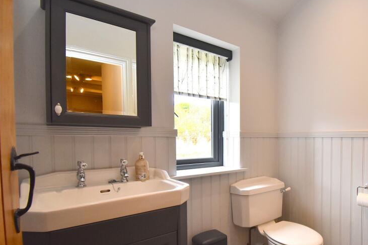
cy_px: 148
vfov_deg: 59.0
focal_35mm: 21
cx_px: 254
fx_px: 215
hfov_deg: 77.8
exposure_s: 1/160
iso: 800
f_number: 4.5
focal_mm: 10
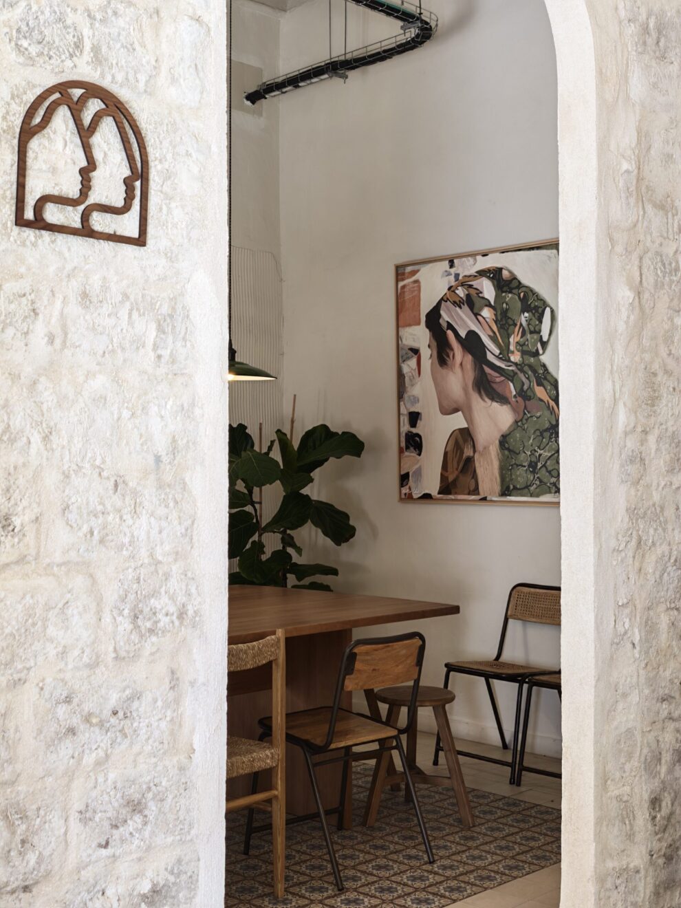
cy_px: 454
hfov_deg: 31.5
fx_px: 1207
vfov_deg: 41.2
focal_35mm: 46
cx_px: 340
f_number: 1.6
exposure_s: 1/50
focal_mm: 6.55
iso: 160
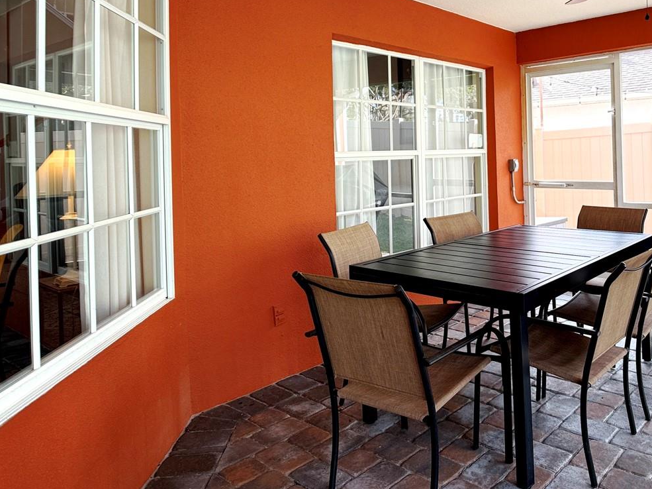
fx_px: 734
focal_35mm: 39
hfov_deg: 46.8
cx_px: 454
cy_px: 146
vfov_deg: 36.2
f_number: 1.78
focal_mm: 6.76
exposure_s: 1/281
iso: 64
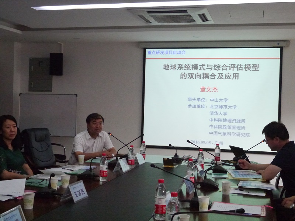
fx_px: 443
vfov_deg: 28.0
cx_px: 148
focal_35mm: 52
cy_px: 110
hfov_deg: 36.8
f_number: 8
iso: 6400
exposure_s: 1/250
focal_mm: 26
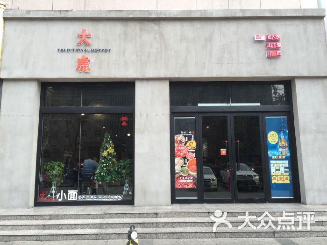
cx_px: 164
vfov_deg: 48.2
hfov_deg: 61.7
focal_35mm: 29
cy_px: 122
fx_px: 274
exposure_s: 1/122
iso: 32
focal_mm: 4.15
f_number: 2.2
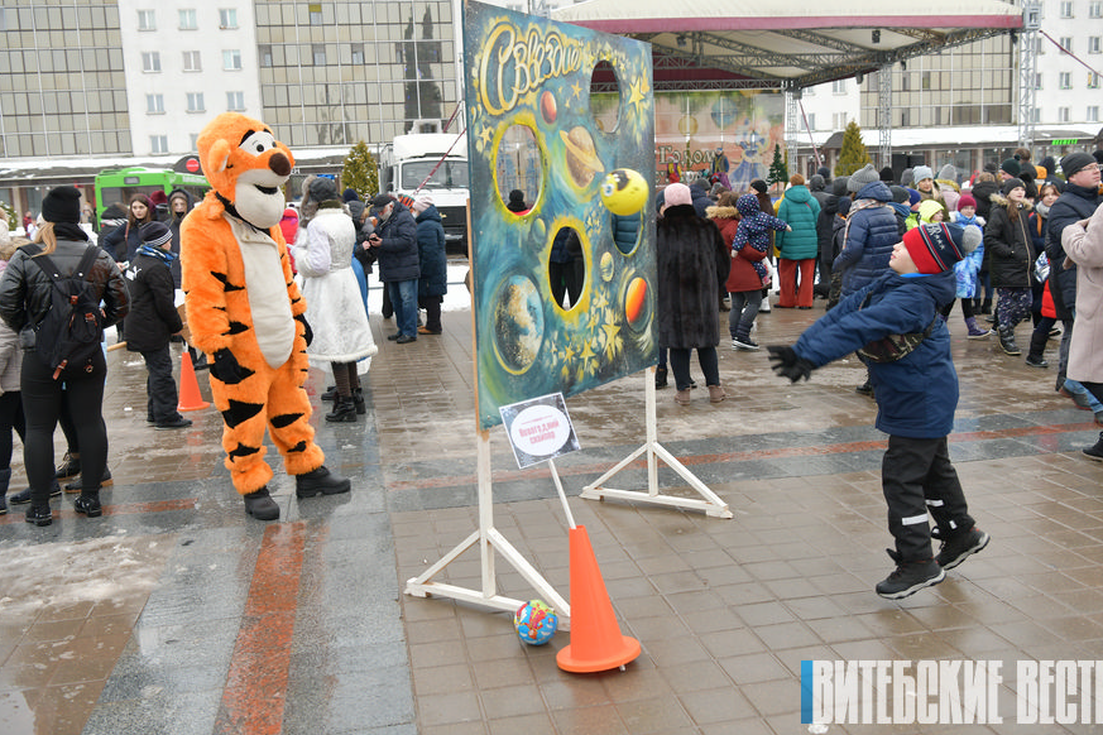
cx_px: 561
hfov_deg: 57.2
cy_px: 357
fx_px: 1011
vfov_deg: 40.0
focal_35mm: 33
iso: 800
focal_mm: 32
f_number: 4.5
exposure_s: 1/250
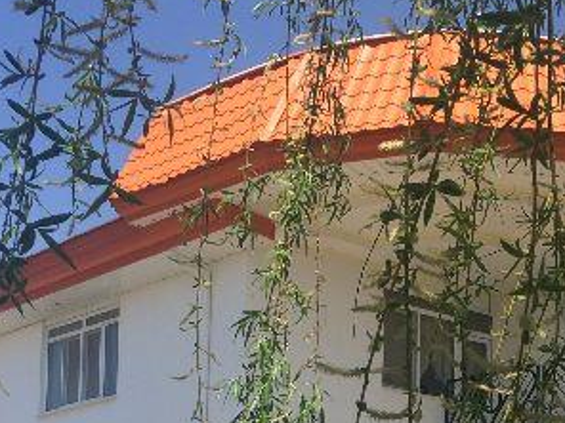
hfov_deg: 23.5
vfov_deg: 17.1
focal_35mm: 81
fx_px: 1322
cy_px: 547
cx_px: 513
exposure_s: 1/1866
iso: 40
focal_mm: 4.12
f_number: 2.2
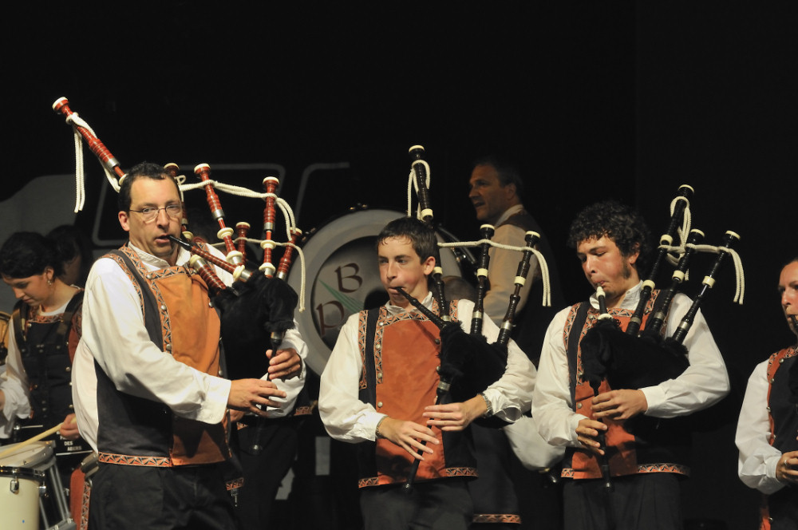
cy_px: 265
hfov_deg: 9.5
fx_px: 4815
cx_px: 399
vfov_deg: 6.3
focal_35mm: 218
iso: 1250
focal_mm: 145
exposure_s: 1/50
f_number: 8
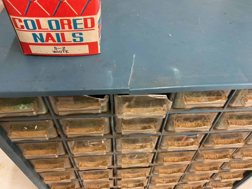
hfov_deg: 61.7
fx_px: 211
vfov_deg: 48.2
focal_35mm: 29
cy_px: 94
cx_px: 126
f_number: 1.8
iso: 400
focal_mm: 3
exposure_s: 1/30
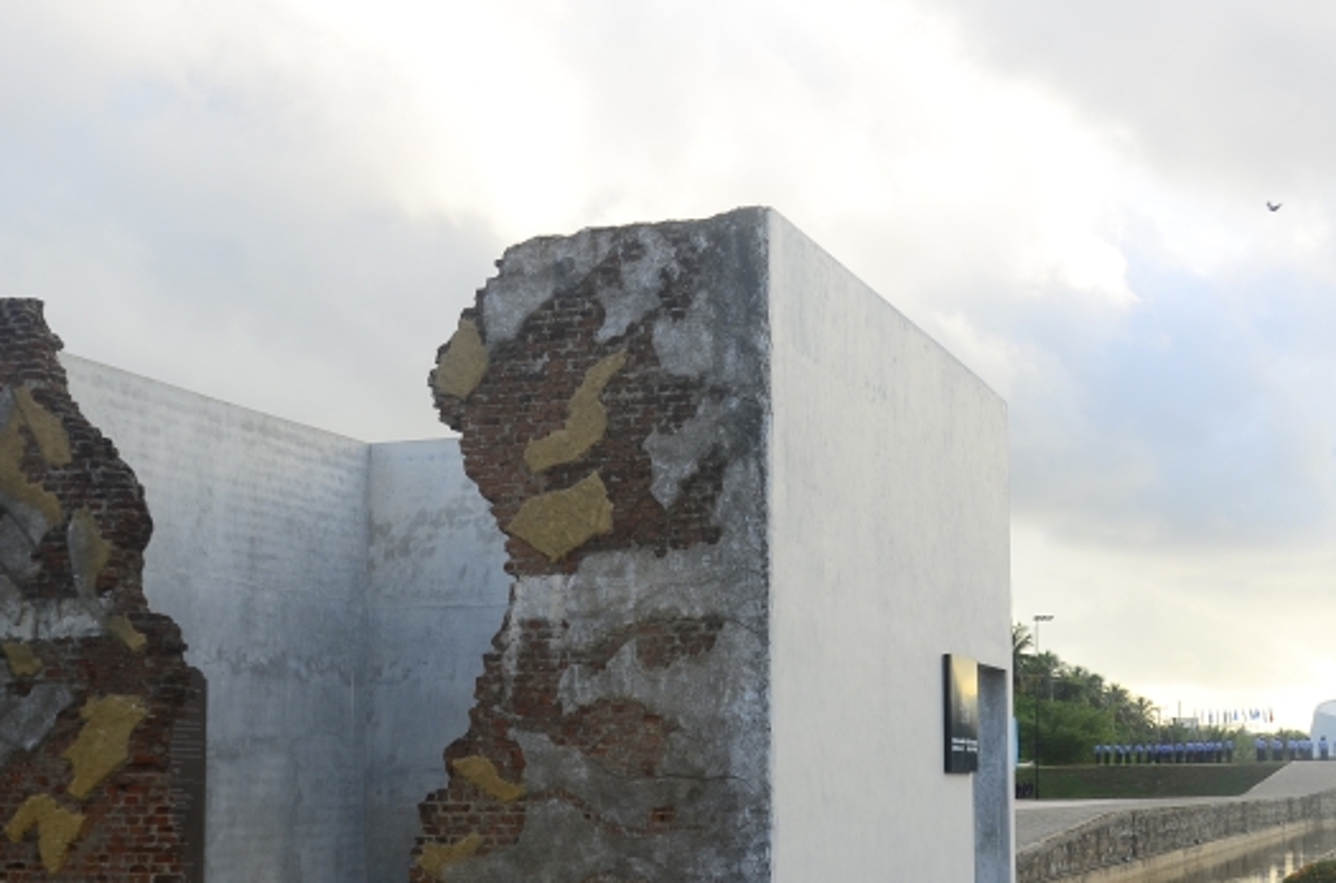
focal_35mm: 52
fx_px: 1925
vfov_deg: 25.8
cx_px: 674
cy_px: 551
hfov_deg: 38.3
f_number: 7.1
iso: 100
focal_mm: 26
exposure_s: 1/100
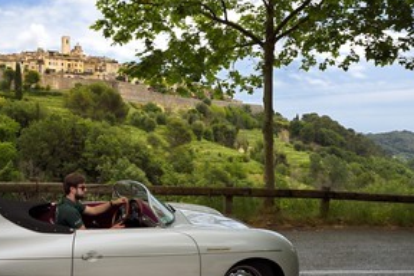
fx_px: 402
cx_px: 119
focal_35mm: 35
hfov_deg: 52.7
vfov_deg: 37.8
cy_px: 147
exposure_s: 1/400
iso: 400
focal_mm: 24
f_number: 13
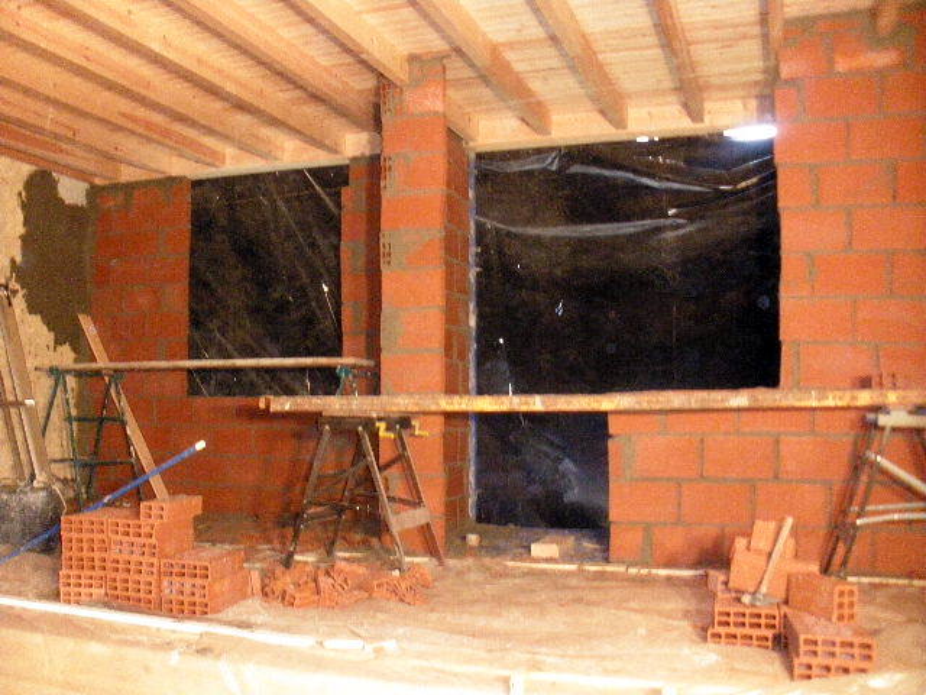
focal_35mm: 36
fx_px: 963
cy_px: 348
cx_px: 463
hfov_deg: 51.4
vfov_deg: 39.7
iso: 800
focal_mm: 6.3
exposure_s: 1/30
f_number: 3.5
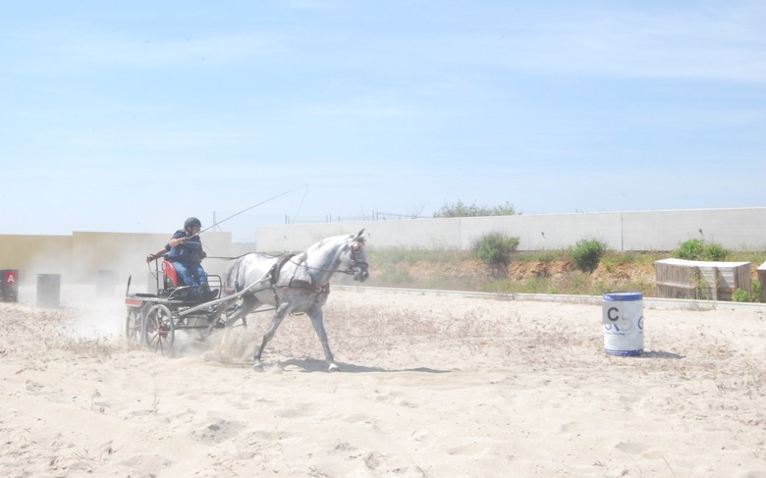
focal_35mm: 44
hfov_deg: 45.3
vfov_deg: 29.2
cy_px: 219
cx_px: 377
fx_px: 918
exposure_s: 1/125
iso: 800
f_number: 25
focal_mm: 28
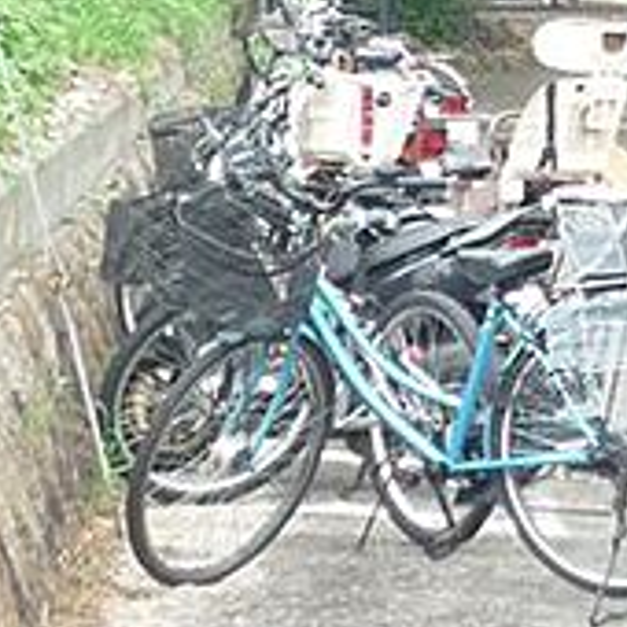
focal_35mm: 226
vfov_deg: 7.7
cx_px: 1103
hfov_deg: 7.5
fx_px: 4631
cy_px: -168
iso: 200
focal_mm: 10.4
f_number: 4.7
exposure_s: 1/60
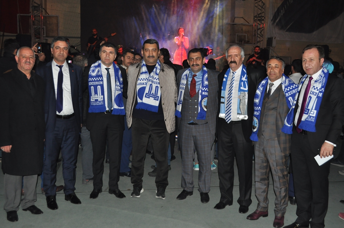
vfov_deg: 34.1
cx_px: 172
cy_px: 114
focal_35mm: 39
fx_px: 372
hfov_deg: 49.6
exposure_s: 1/60
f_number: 4.2
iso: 800
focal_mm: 26
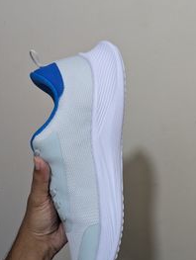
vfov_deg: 45.6
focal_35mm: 41
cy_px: 147
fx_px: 309
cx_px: 97
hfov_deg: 35.2
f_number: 1.73
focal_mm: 4.38
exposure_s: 1/50
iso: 169
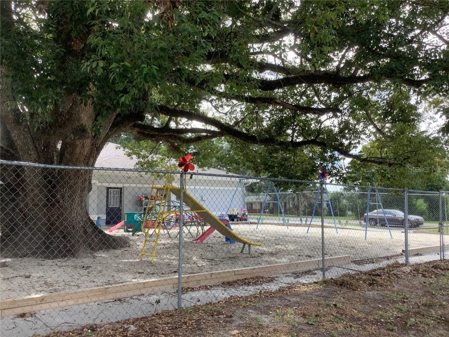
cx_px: 224
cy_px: 168
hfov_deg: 58.4
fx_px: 402
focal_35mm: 31
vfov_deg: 45.4
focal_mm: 3.3
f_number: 2.4
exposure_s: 1/223
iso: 25
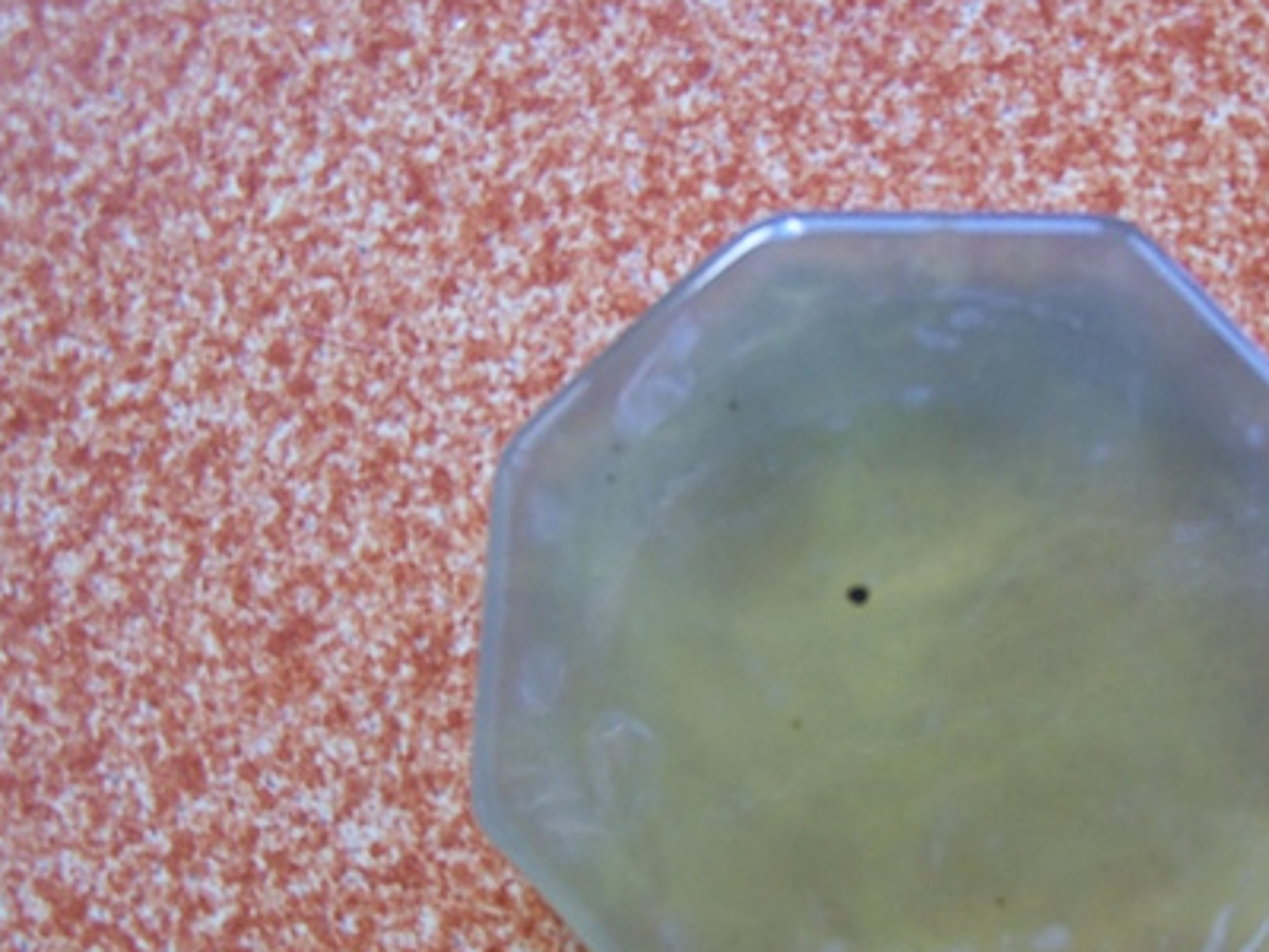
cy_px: 673
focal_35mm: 57
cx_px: 942
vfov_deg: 25.5
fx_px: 2090
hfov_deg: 33.2
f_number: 2.8
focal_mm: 6.3
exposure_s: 1/30
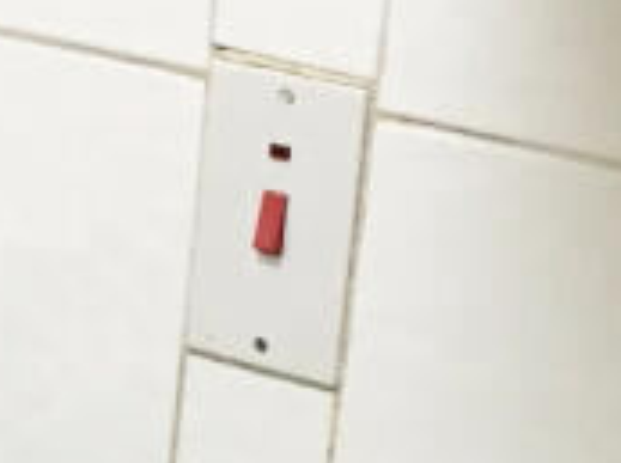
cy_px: 420
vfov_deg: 8.6
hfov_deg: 10.9
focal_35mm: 172
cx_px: -456
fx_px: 3079
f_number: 2.2
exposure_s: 1/33
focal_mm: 4.15
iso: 250
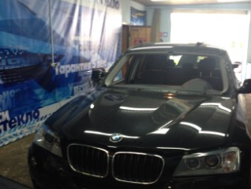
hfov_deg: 42.9
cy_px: 107
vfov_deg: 32.9
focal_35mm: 44
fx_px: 319
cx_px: 129
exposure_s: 1/20
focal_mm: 4.28
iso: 80
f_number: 2.4
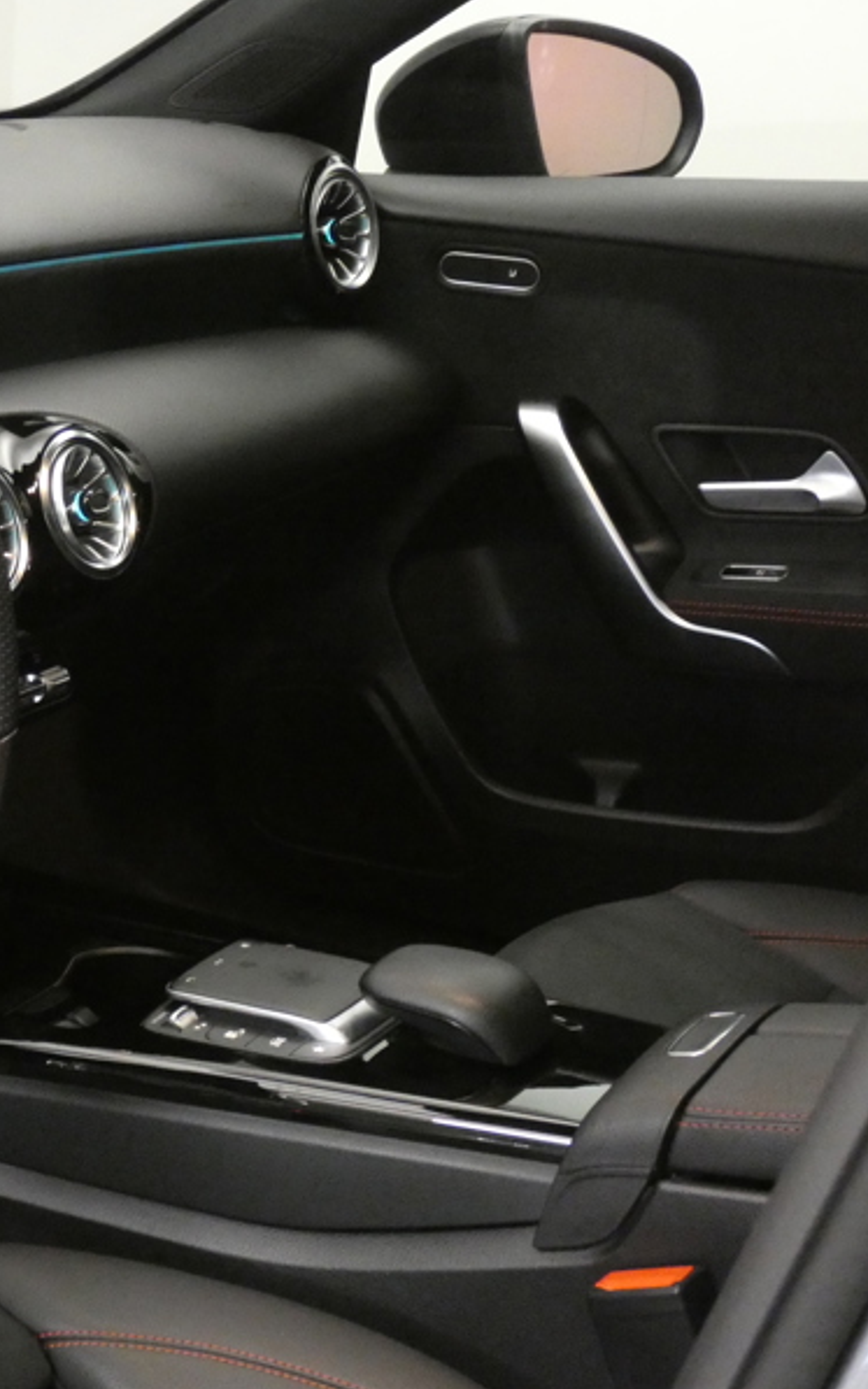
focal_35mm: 71
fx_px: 2688
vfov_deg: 29.0
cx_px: -51
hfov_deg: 17.8
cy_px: 693
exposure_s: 1/15
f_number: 3.9
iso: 1600
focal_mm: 9
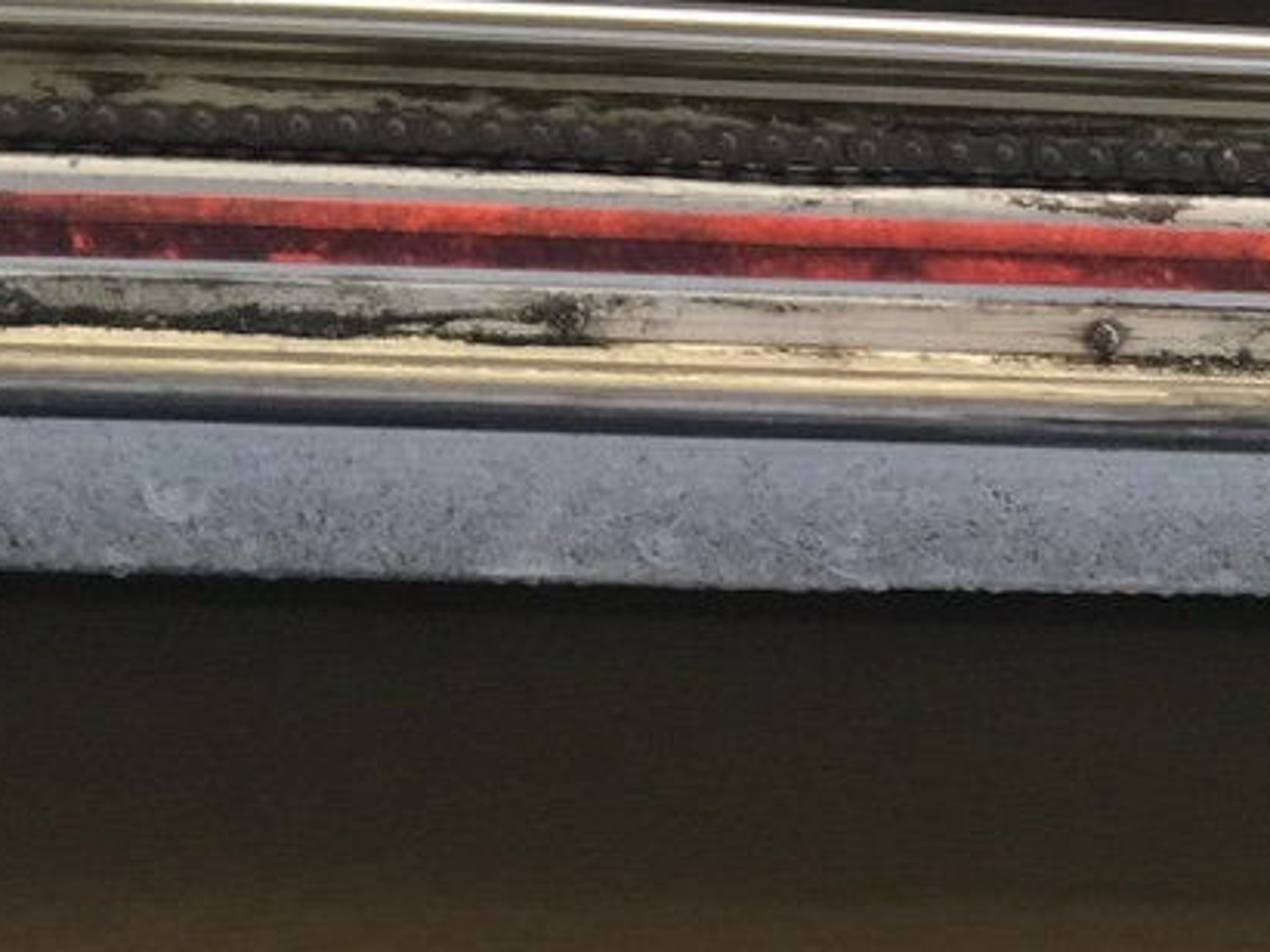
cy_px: 1598
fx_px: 4145
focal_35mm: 113
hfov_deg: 15.9
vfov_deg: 12.2
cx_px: 1959
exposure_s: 1/33
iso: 32
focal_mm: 4.15
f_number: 2.2
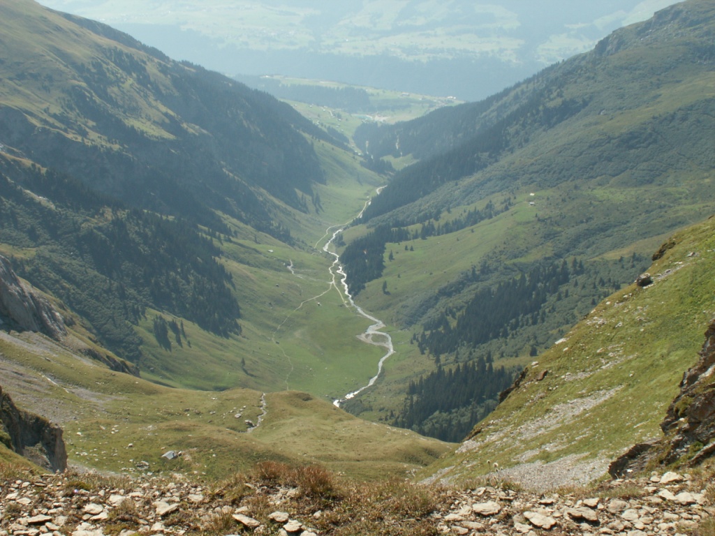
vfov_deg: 28.6
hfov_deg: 37.5
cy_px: 268
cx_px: 358
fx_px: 1053
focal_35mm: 51
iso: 50
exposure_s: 1/125
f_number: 8
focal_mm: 8.52
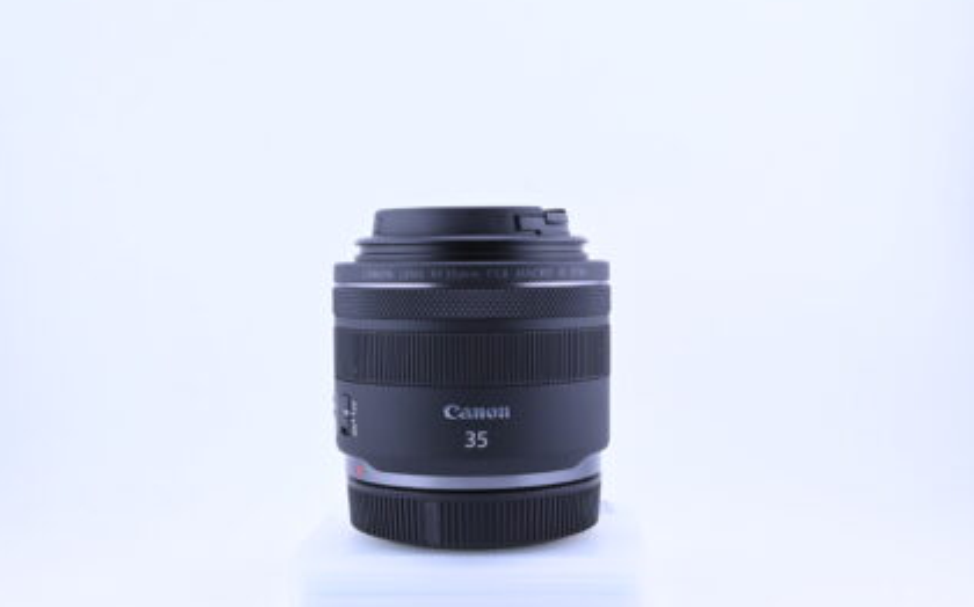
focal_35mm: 47
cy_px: 298
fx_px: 1247
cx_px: 485
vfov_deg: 27.4
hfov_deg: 42.7
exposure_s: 1/160
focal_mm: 30
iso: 640
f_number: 11
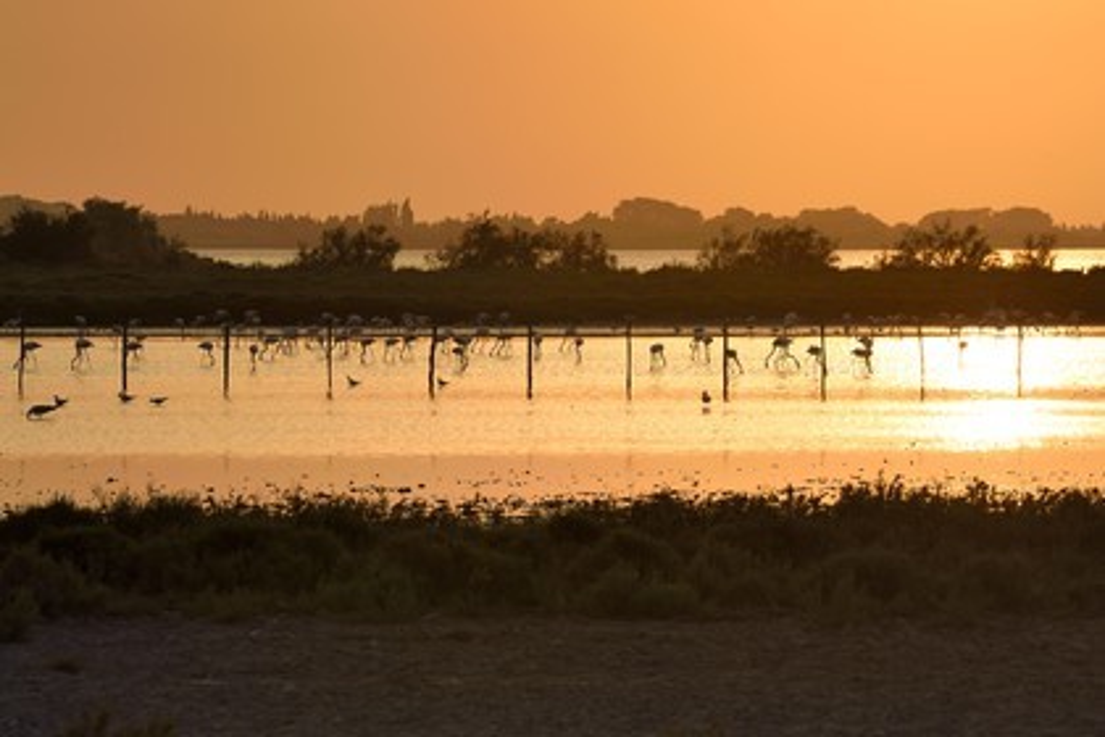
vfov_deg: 6.9
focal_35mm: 200
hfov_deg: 10.3
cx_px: 552
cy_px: 368
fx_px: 6138
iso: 200
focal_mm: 200
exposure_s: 1/250
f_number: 16
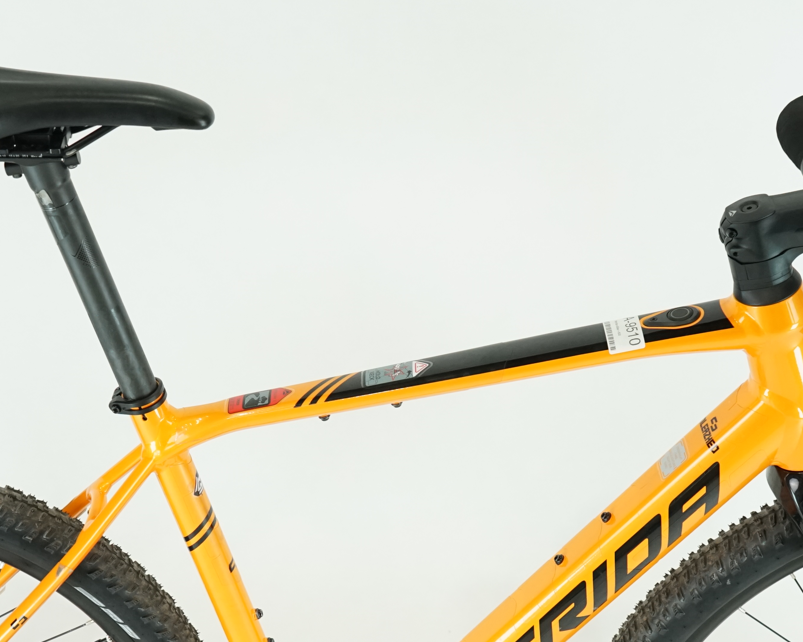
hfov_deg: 29.1
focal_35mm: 65
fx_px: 1545
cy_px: 494
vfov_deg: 23.2
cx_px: 397
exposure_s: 1/200
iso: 1600
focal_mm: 31
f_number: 5.6
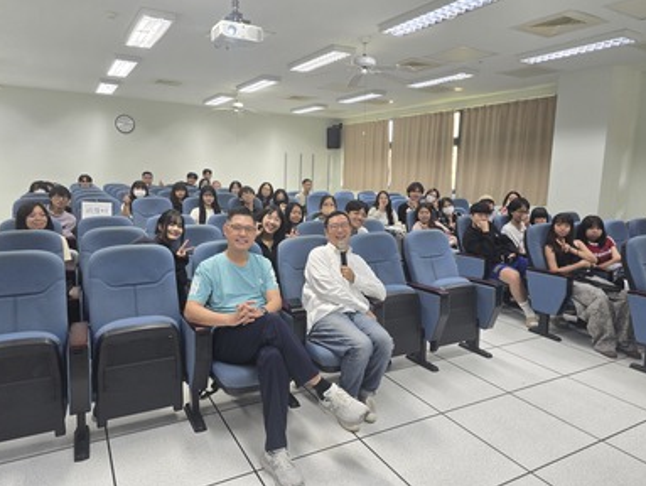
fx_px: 448
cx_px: 317
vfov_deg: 56.9
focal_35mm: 24
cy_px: 236
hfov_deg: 71.5
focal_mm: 6.3
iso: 200
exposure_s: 1/120
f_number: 1.7
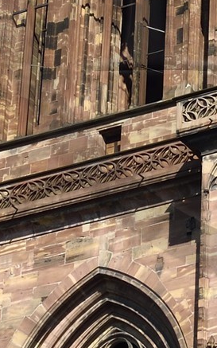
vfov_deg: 8.4
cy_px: -76
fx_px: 2328
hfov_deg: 5.3
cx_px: 344
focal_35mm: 246
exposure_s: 1/250
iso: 200
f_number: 14
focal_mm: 44
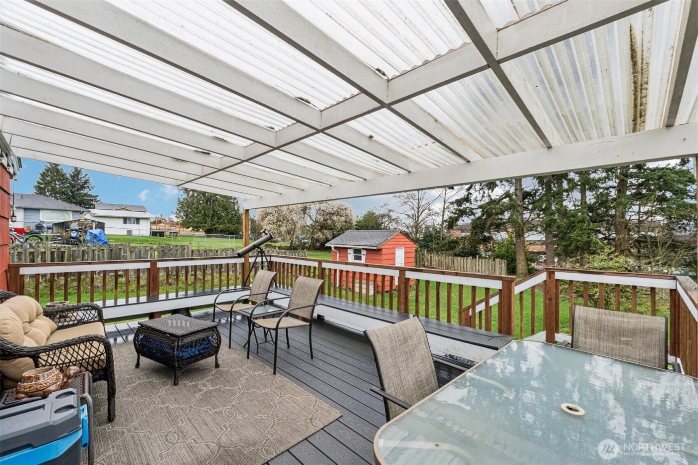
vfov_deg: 77.3
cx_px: 349
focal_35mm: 15
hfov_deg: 100.4
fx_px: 291
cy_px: 232
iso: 250
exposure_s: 1/20
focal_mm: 10
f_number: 9
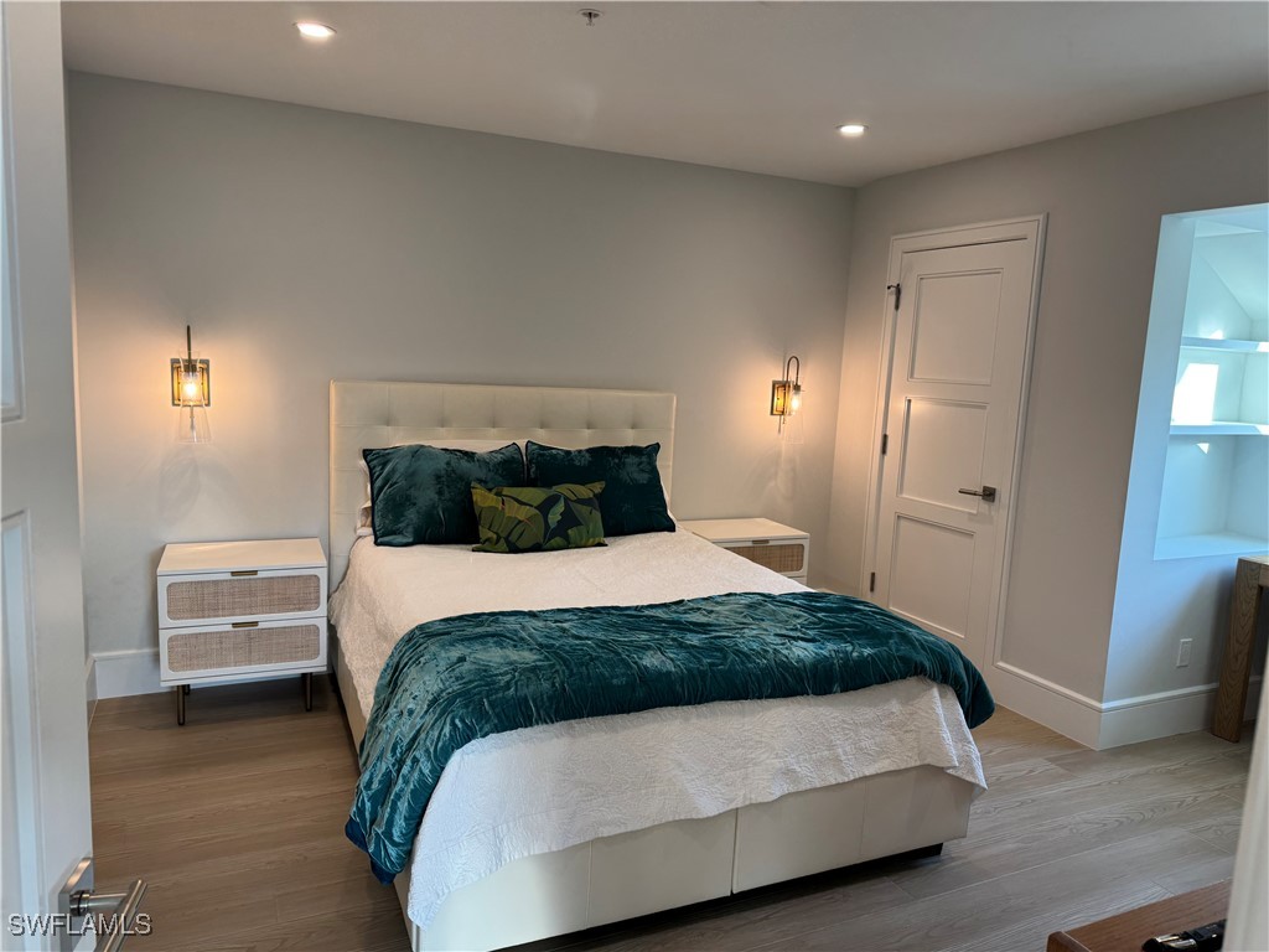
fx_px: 880
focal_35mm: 24
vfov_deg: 56.8
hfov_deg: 71.6
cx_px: 634
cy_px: 476
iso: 100
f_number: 1.78
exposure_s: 1/120
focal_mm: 6.76
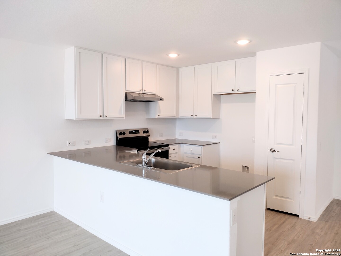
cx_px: 170
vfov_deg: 51.4
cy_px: 128
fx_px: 266
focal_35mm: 27
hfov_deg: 65.3
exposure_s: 1/120
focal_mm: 4.71
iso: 194
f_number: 1.7
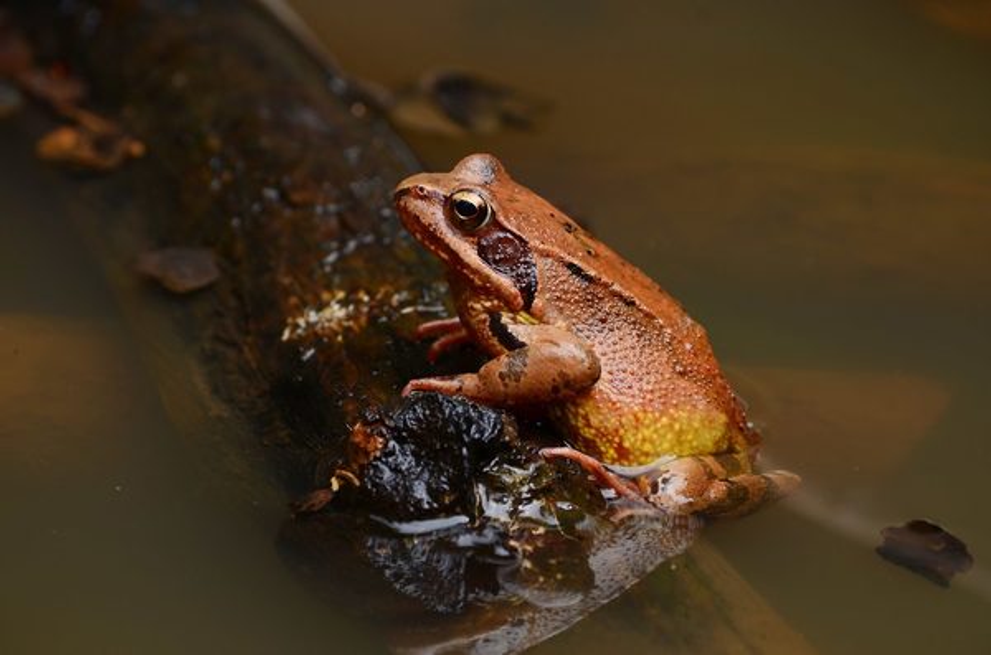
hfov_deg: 6.6
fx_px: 8651
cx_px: 496
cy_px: 328
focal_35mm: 315
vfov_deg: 4.3
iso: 125
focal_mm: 210
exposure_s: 1/100
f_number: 9
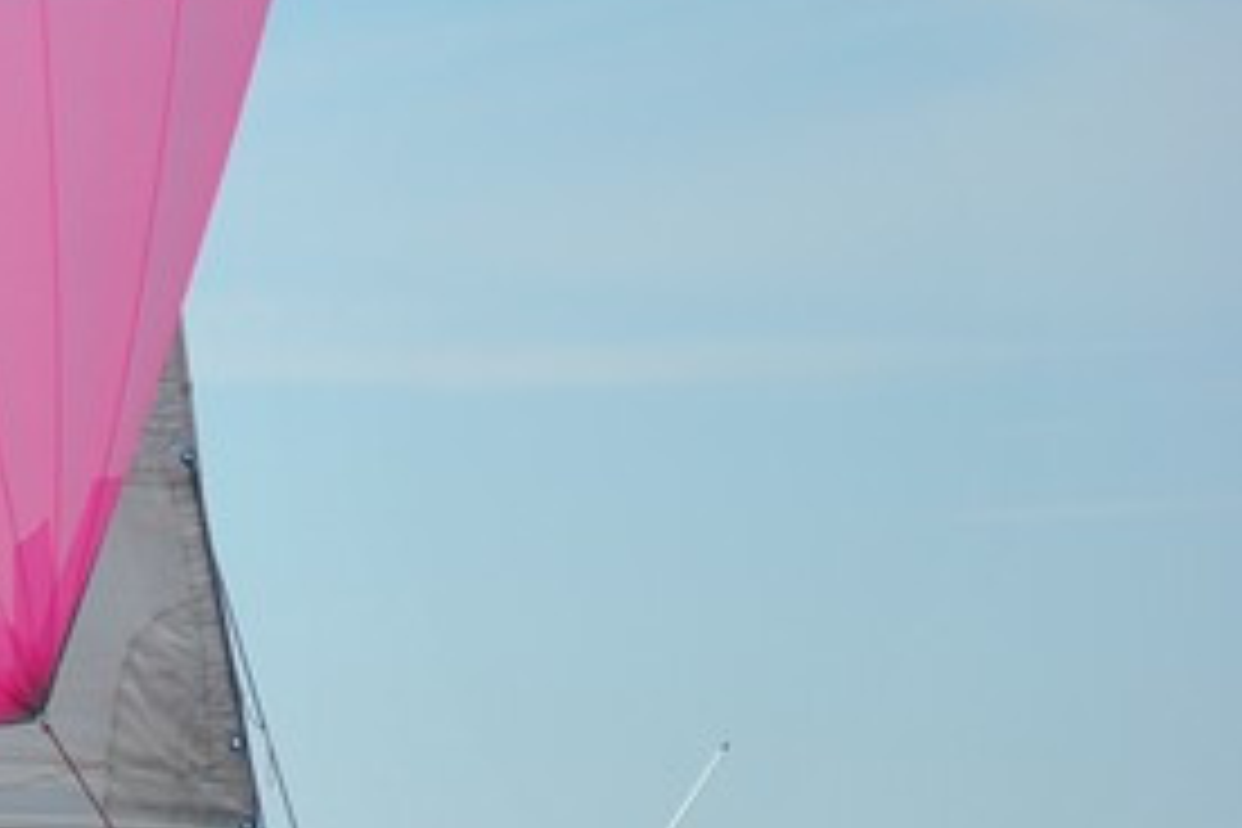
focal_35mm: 487
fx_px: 16800
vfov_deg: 2.8
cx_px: -742
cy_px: 526
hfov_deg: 4.2
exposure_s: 1/500
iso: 100
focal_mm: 100
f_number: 5.6
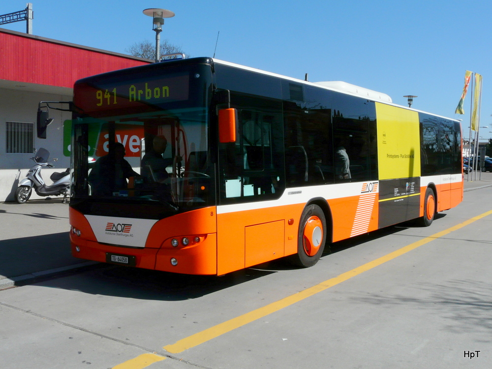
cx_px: 246
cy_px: 184
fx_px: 497
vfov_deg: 40.7
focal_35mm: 35
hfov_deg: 52.6
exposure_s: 1/400
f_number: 8
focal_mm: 5.8
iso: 100
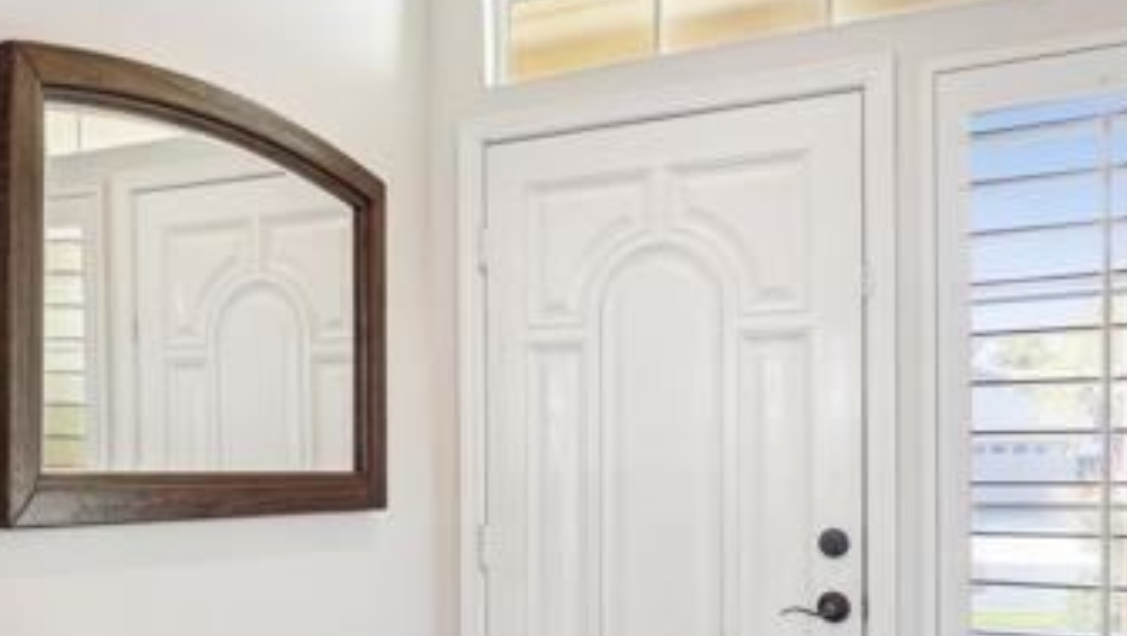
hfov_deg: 51.7
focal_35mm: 38
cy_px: 463
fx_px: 1136
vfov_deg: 30.8
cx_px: 367
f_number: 8
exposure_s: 1/13
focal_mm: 19
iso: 400
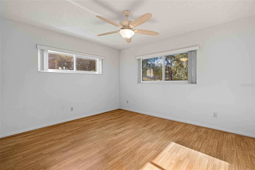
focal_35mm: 16
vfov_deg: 73.7
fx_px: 113
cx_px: 128
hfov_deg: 96.7
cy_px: 85
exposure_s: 1/1250
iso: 400
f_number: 8
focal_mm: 16
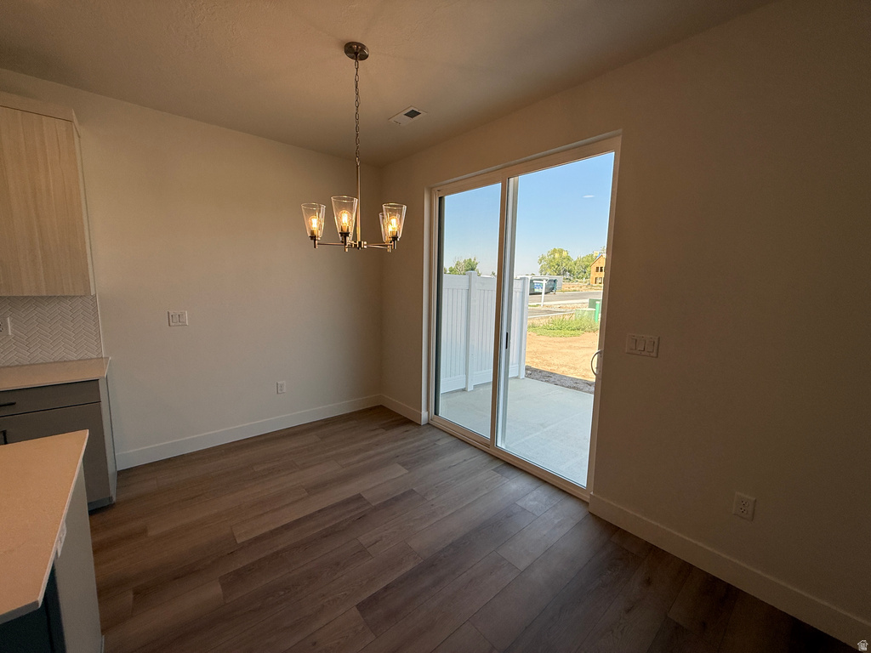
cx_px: 436
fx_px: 352
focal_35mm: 14
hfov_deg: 102.1
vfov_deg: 85.7
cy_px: 326
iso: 50
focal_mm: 2.22
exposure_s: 1/554
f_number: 2.2
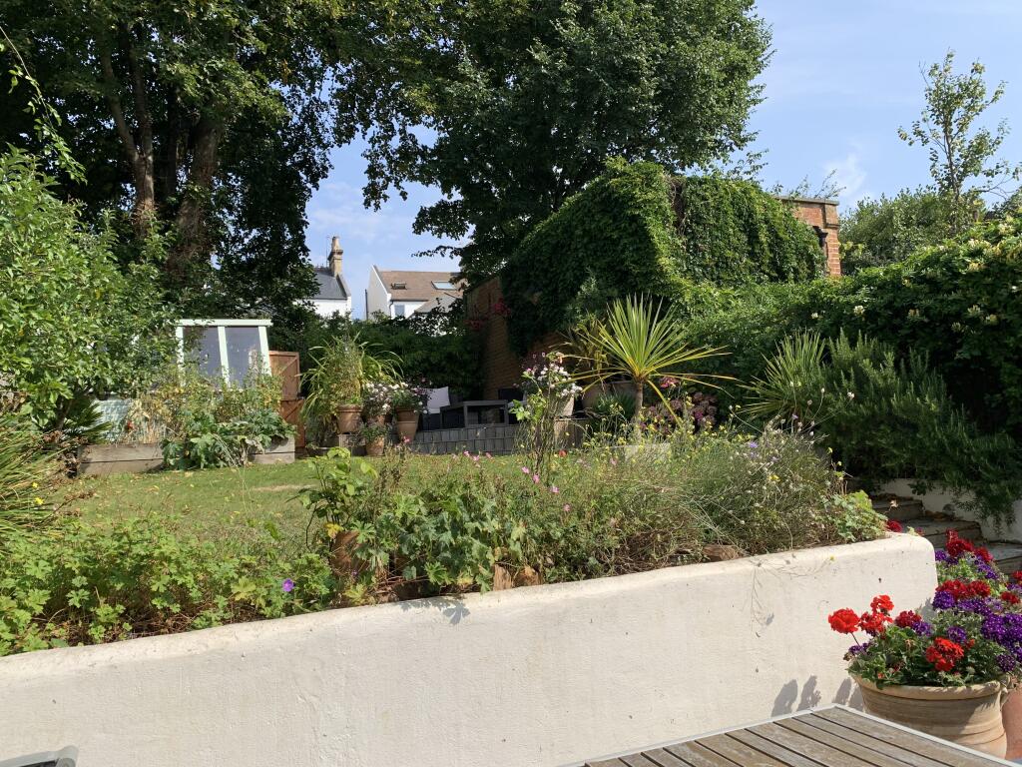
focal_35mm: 26
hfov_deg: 67.3
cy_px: 384
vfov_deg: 53.1
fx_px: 768
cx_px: 511
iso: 25
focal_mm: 4.25
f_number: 1.8
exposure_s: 1/1880
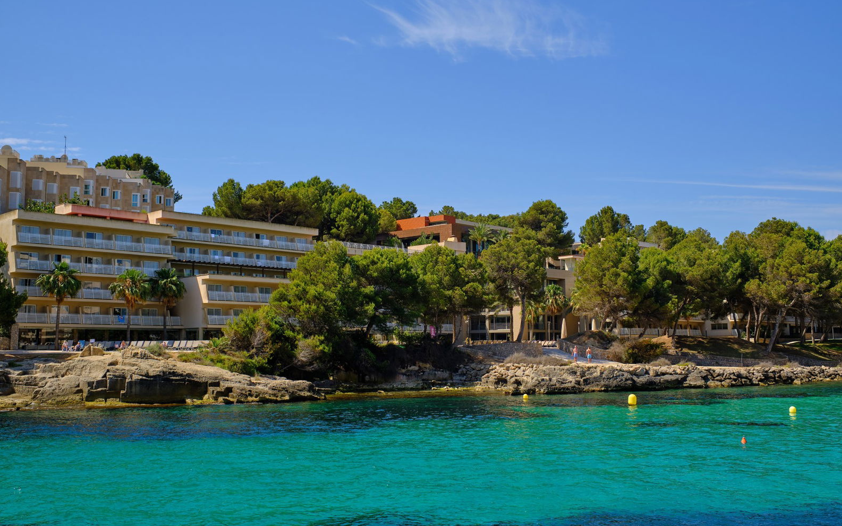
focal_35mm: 36
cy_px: 251
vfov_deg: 35.3
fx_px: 826
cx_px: 421
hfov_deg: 54.0
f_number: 5.6
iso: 200
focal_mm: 23
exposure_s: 1/800
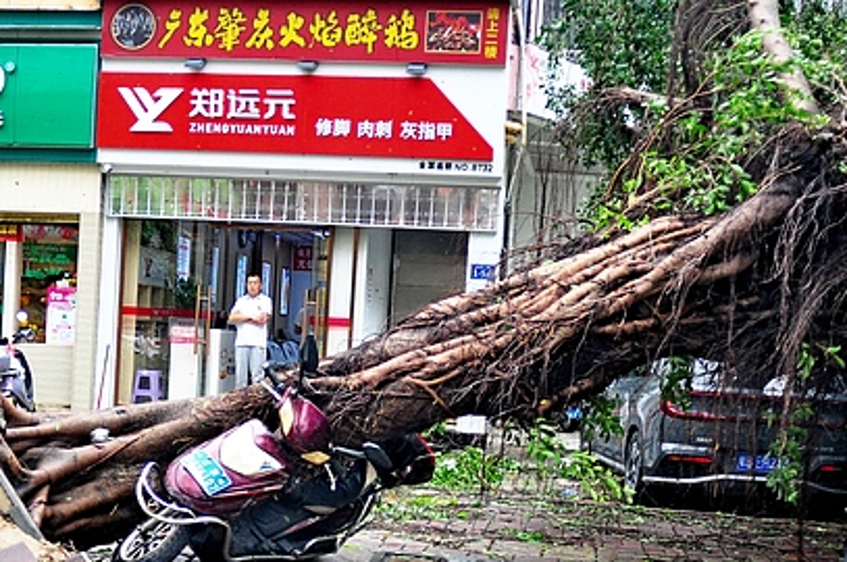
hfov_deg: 33.8
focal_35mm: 59
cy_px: 453
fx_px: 1386
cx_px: 306
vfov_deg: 22.6
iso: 800
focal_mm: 20
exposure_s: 1/800
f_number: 9
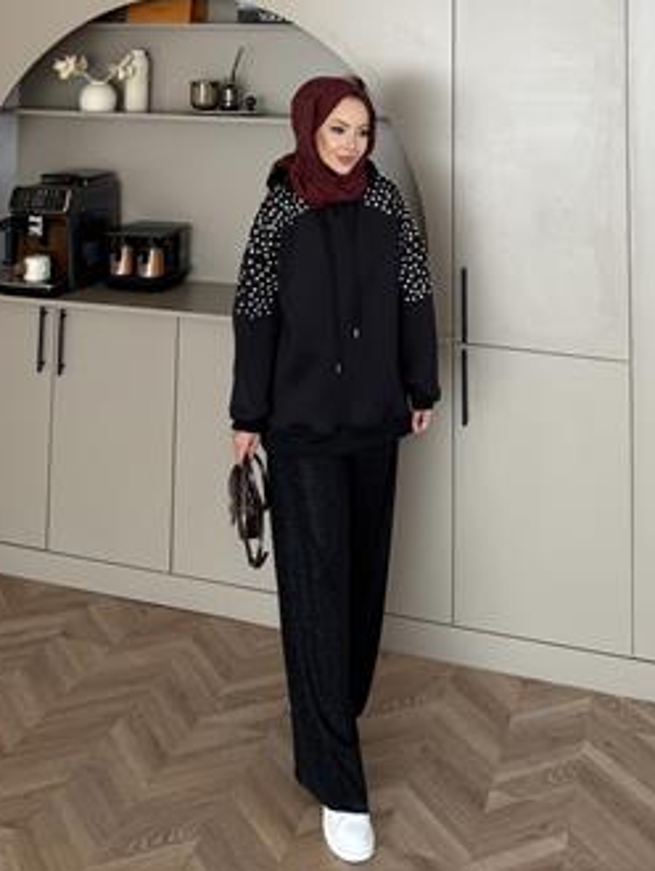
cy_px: 334
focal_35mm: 30
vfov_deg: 59.3
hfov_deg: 46.9
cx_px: 328
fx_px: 756
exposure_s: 1/181
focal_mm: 6.76
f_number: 1.78
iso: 64
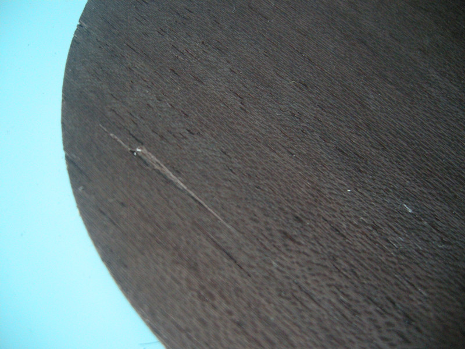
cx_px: 232
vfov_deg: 40.7
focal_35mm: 35
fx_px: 470
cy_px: 174
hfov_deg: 52.6
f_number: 2.7
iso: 400
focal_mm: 7.5
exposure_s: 1/40.1
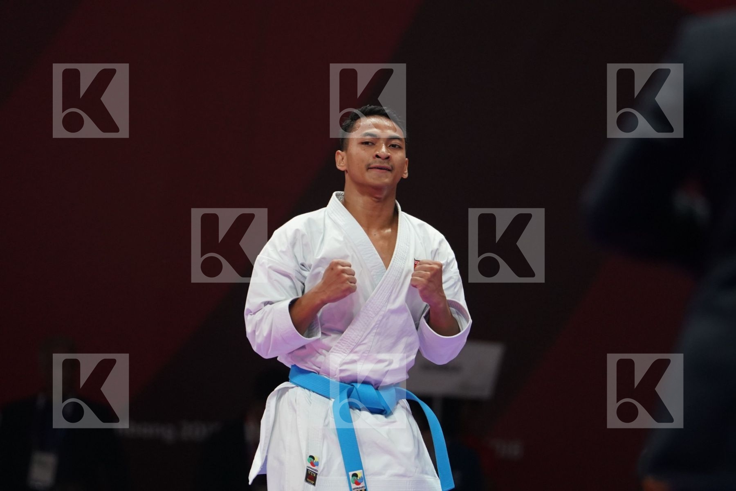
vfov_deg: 3.3
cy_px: 246
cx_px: 368
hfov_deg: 4.9
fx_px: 8586
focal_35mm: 420
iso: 2000
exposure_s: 1/500
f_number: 4
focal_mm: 280
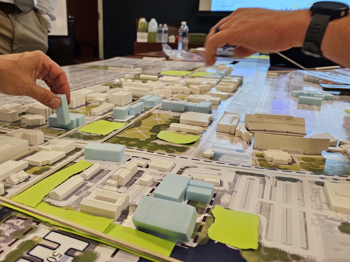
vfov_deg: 45.4
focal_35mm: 31
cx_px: 142
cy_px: 128
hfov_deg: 57.9
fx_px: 313
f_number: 1.7
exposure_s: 1/120
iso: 200
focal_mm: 6.3
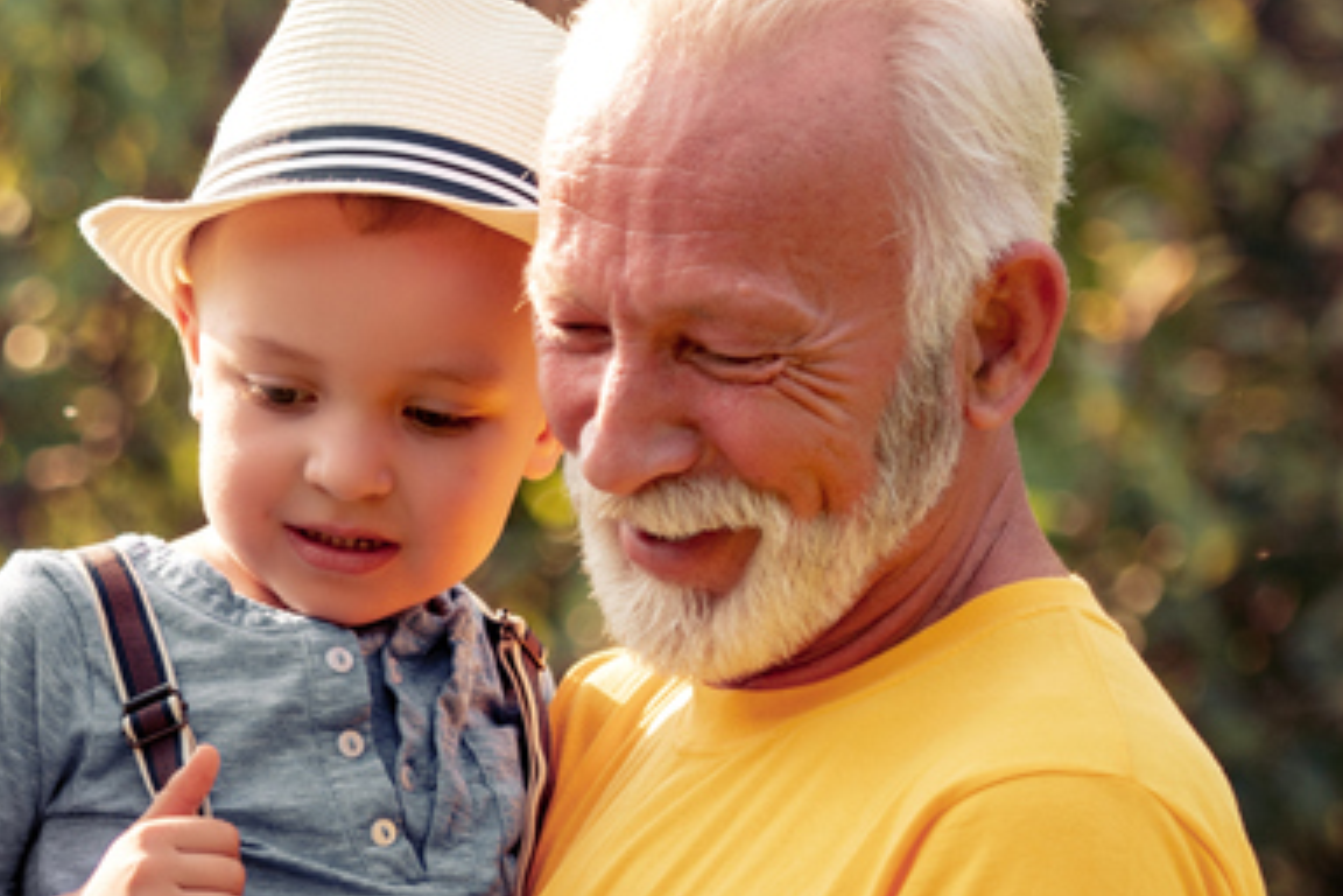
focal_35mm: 379
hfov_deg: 5.4
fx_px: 14138
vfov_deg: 3.6
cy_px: 952
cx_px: -84
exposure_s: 1/400
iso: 72
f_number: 2.8
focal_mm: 116
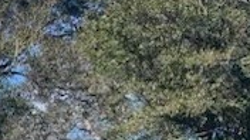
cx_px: -128
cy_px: 332
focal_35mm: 111
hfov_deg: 17.3
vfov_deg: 9.7
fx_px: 736
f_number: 1.8
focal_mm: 3.99
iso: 20
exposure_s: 1/1389
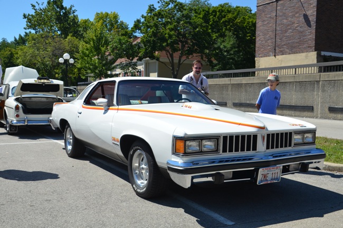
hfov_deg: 48.0
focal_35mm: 40
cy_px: 114
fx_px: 385
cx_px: 172
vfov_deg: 32.9
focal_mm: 27
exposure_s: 1/2000
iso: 400
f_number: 7.1
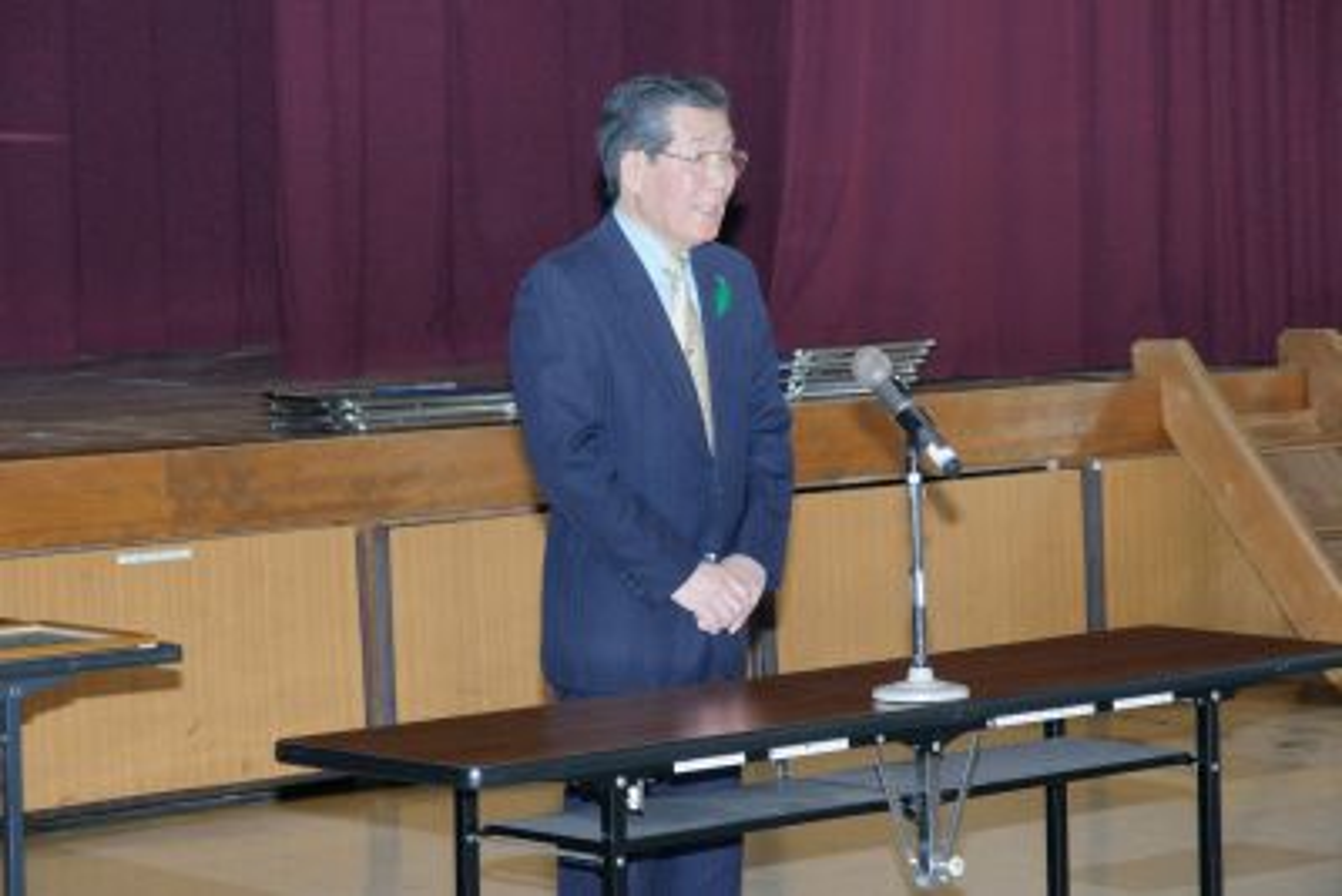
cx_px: 671
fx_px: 4475
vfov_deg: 11.4
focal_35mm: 120
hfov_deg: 17.1
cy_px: 448
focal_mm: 80
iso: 800
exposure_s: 1/125
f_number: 8
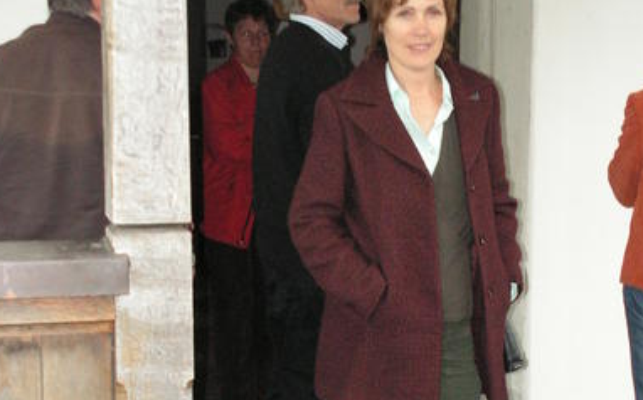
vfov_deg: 13.6
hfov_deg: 21.9
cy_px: 353
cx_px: 369
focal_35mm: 95
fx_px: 1663
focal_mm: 9.6
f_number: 3.3
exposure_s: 1/60
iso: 160
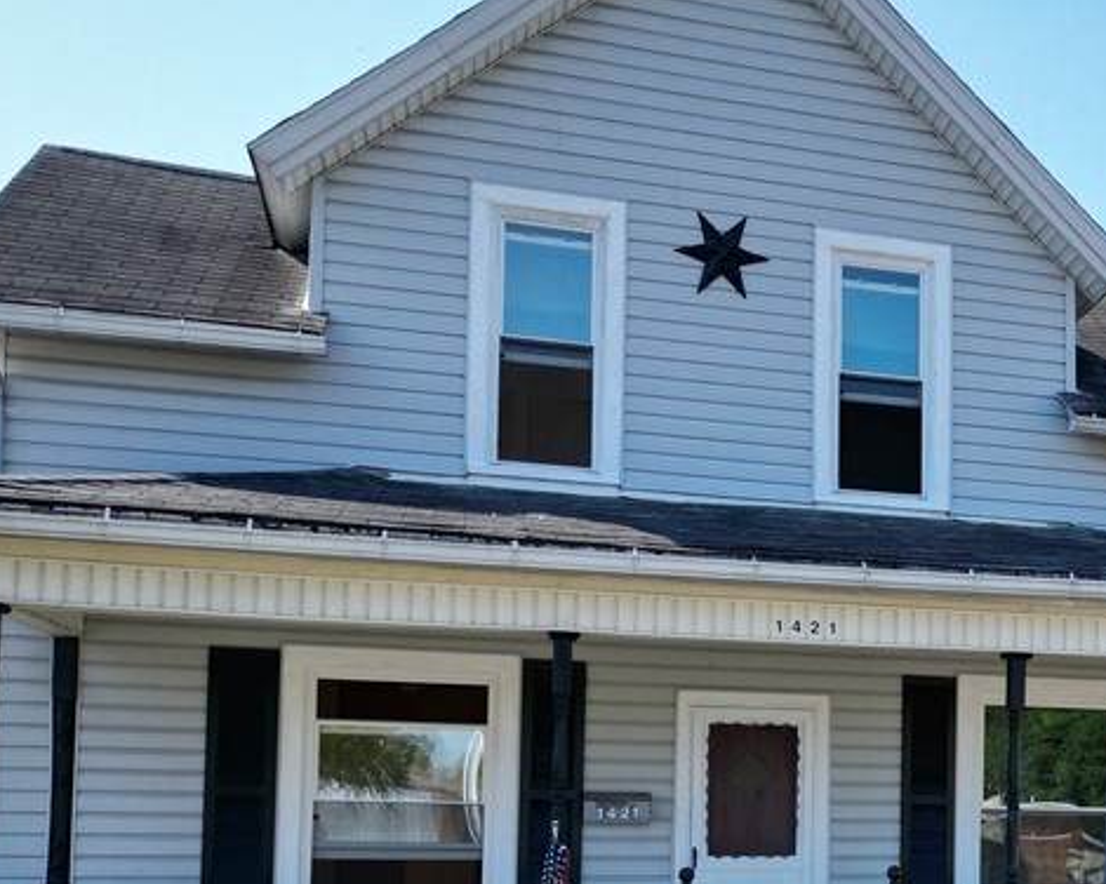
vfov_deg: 28.7
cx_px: 1066
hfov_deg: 33.9
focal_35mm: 51
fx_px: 1669
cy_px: 771
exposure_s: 1/2000
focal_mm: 6.72
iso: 150
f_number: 1.7
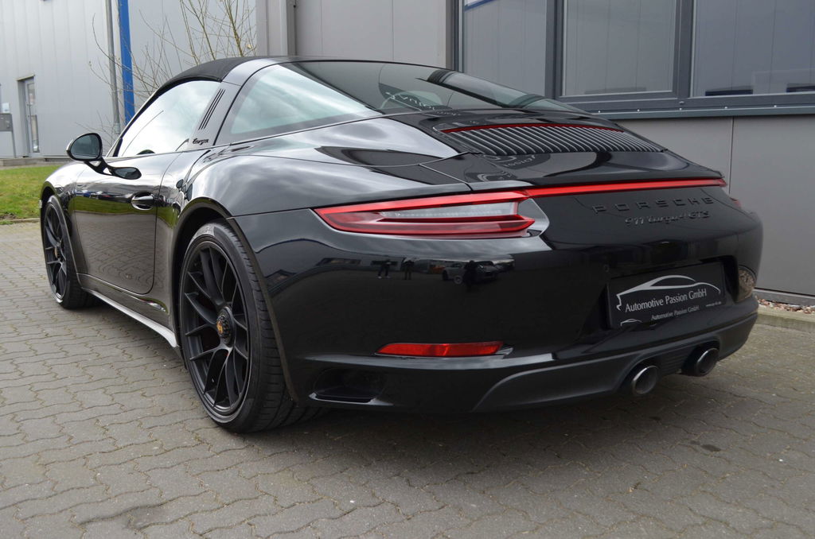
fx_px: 745
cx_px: 408
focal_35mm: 33
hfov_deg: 57.3
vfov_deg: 39.8
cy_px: 270
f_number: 5
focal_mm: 22
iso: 400
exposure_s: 1/100
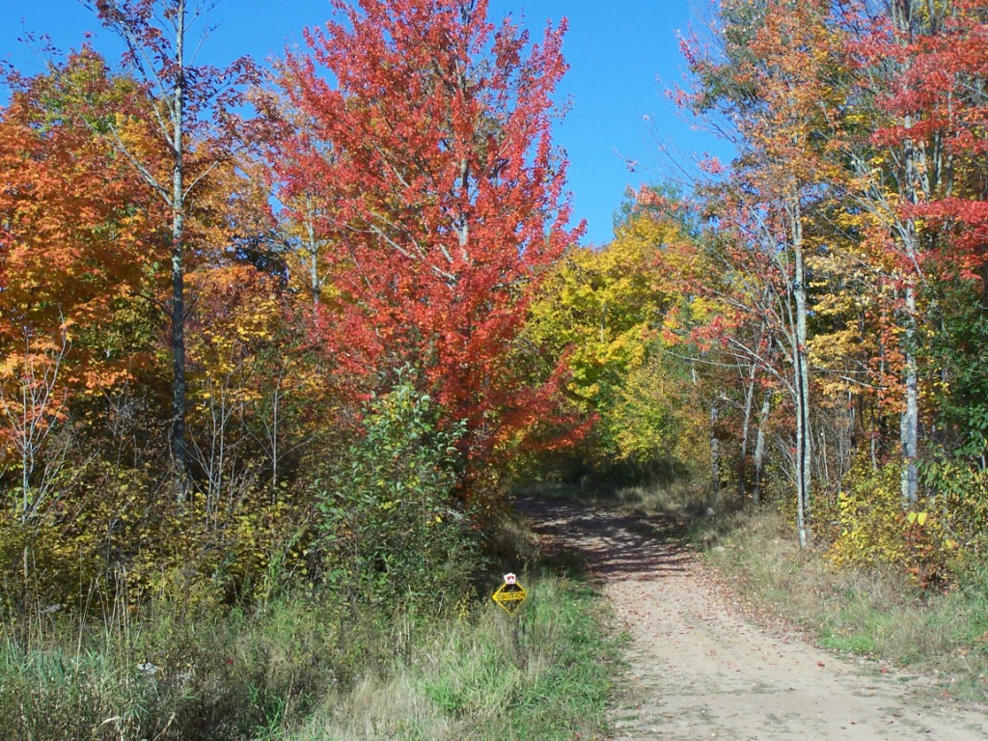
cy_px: 370
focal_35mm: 64
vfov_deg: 22.9
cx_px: 494
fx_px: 1827
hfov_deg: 30.3
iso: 80
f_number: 3.2
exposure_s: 1/1000
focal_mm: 10.7
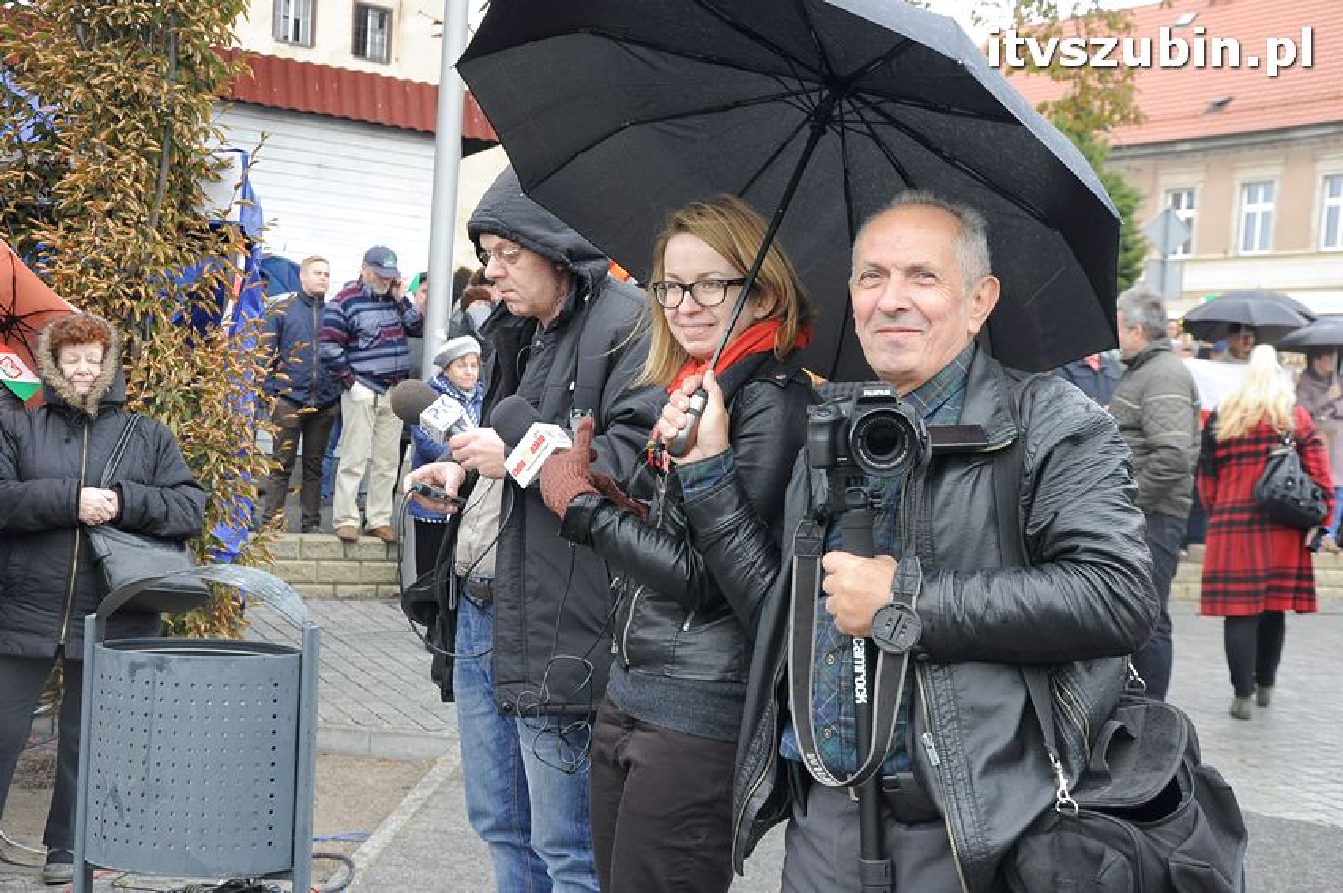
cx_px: 672
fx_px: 1677
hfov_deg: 43.6
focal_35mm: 45
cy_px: 446
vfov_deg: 29.8
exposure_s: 1/125
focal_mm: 30
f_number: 5.6
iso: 800
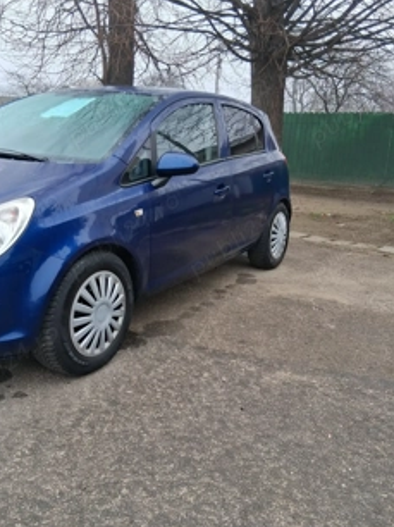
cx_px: 184
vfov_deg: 54.0
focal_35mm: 34
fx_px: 517
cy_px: 264
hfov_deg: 41.7
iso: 25
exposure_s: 1/100
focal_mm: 3.98
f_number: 1.8
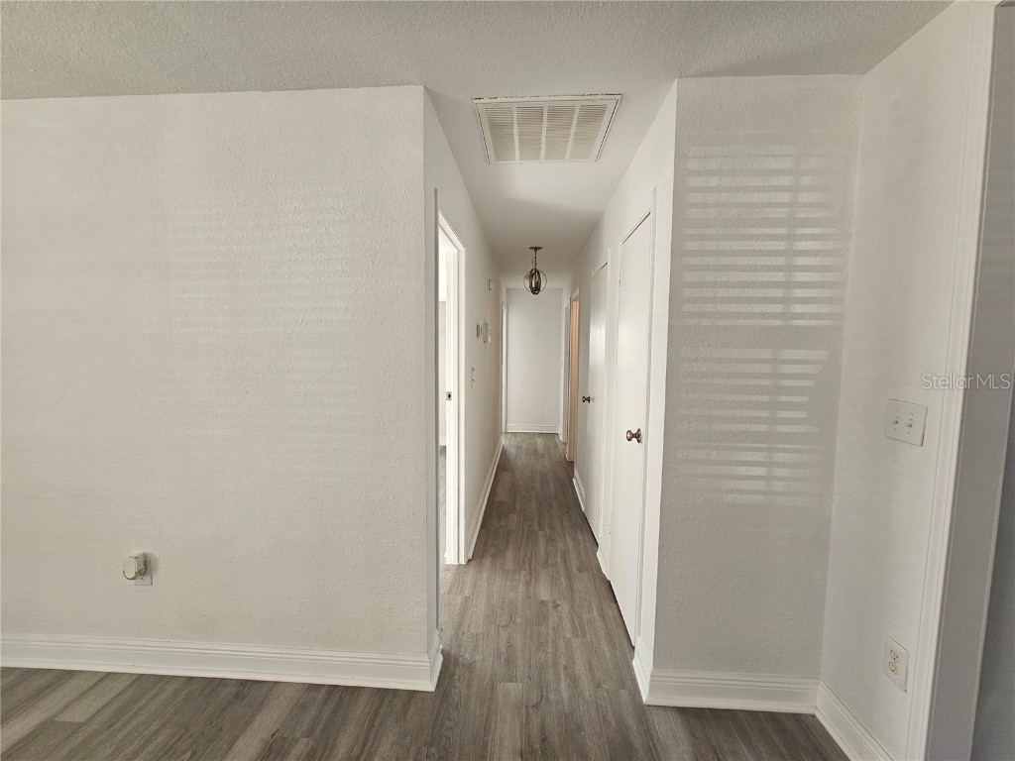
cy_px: 380
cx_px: 508
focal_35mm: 13
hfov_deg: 106.2
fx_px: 381
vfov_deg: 89.9
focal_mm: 2.2
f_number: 2.2
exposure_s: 1/100
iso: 160
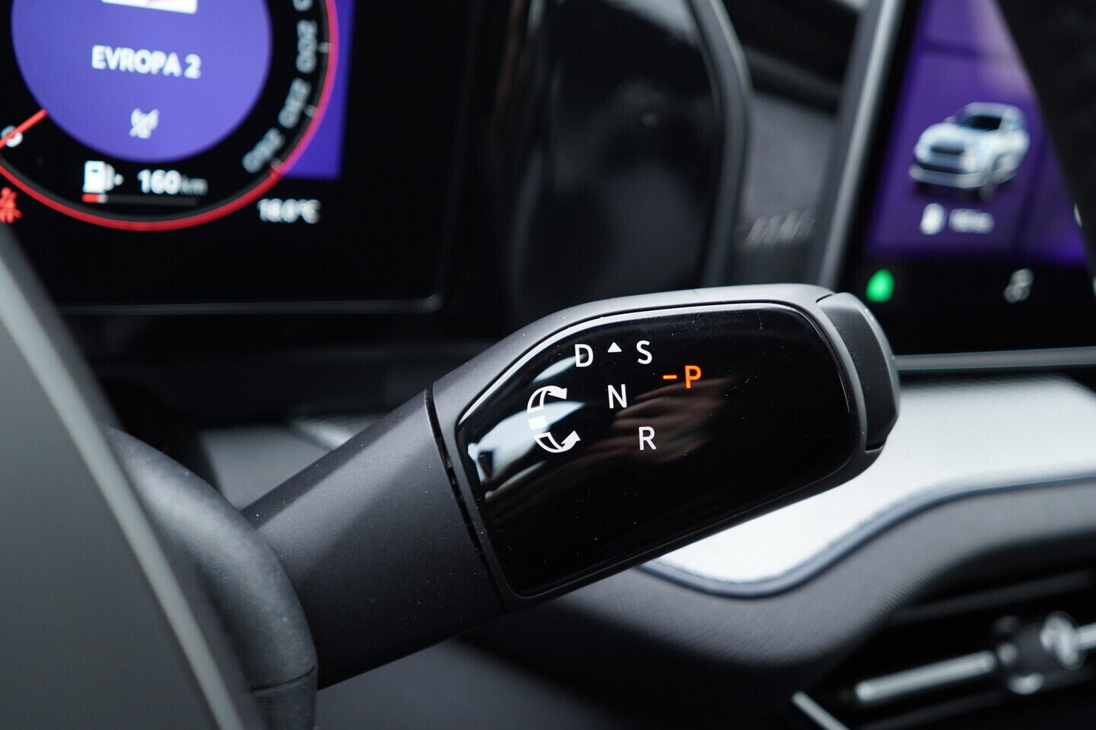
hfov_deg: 53.1
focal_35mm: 36
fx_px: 1096
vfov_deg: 36.9
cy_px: 365
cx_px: 548
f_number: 2.8
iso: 400
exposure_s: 1/40
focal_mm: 24
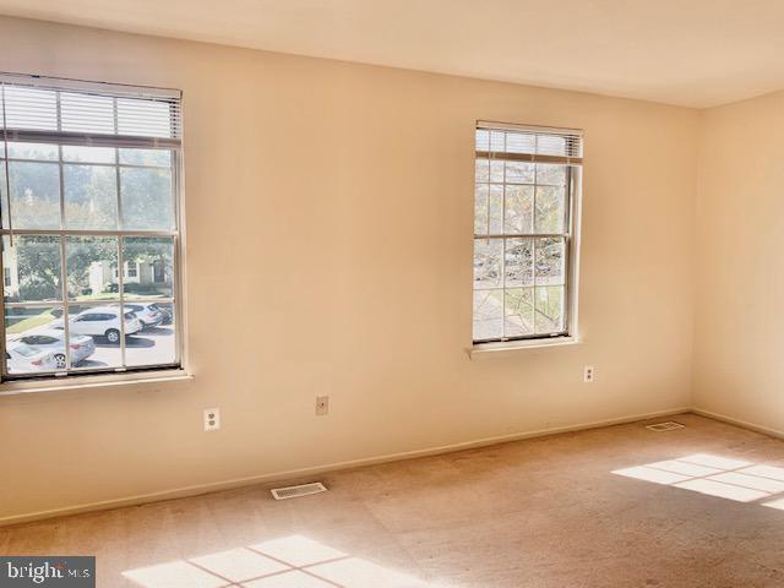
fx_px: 589
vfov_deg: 53.1
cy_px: 294
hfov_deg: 67.3
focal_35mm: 26
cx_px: 392
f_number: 1.8
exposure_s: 1/369
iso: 25
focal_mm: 4.25
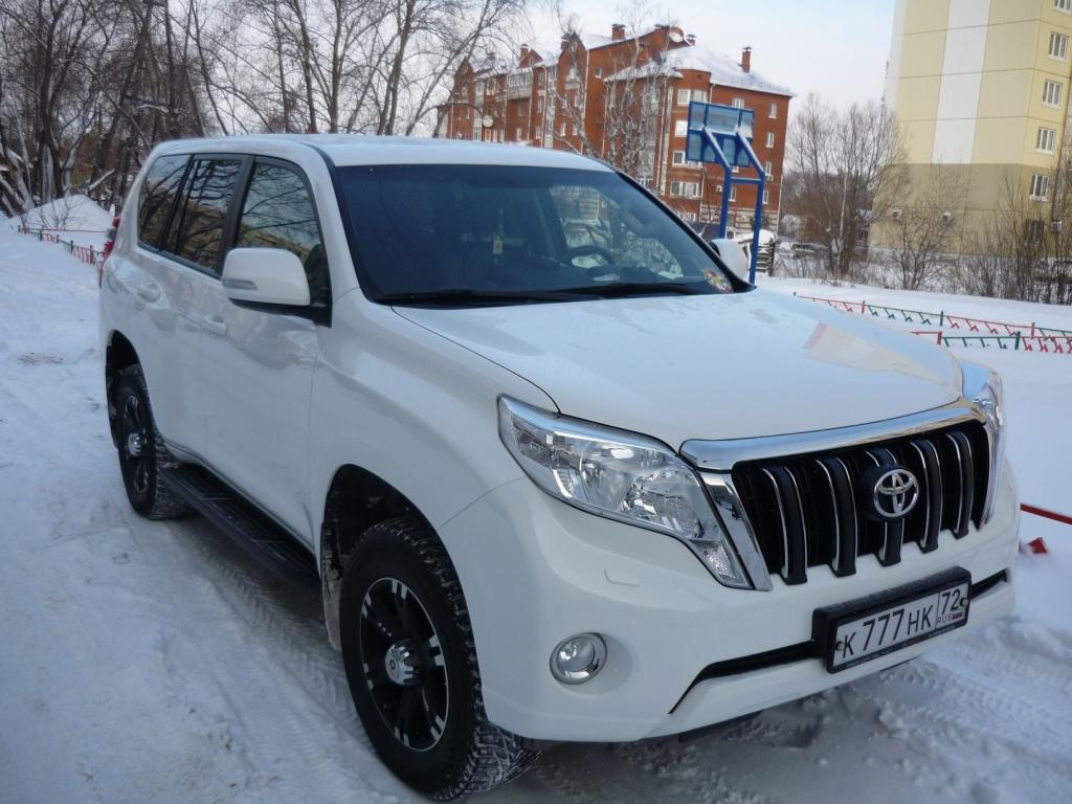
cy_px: 402
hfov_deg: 55.4
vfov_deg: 42.9
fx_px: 1022
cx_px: 536
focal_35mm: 33
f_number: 2.8
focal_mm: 5.5
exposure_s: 1/500
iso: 100
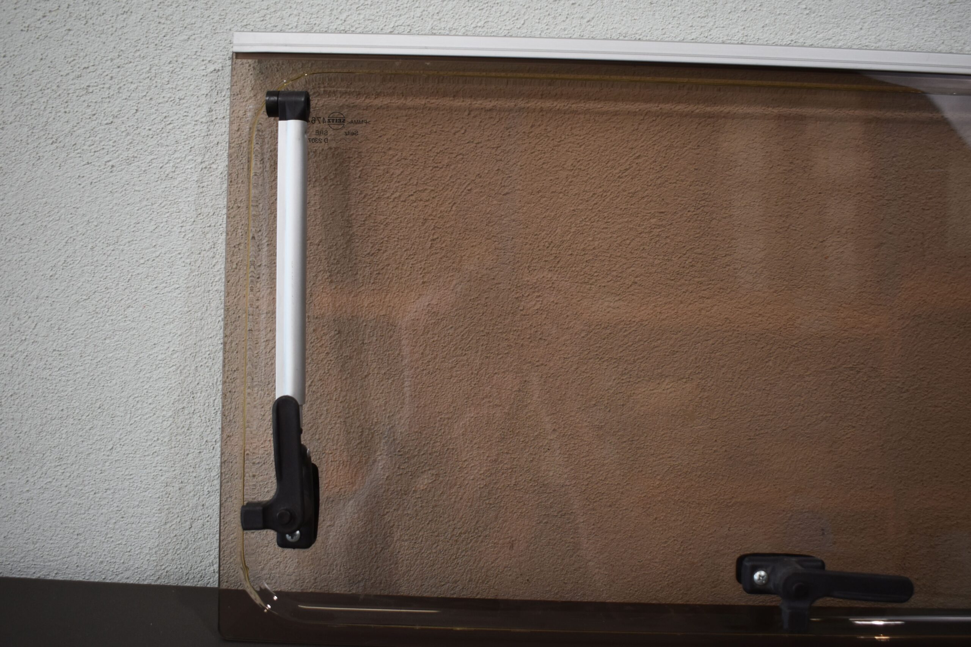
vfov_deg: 36.9
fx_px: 971
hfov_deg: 53.1
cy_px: 324
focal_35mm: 36
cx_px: 486
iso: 450
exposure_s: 1/250
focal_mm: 24
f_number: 4
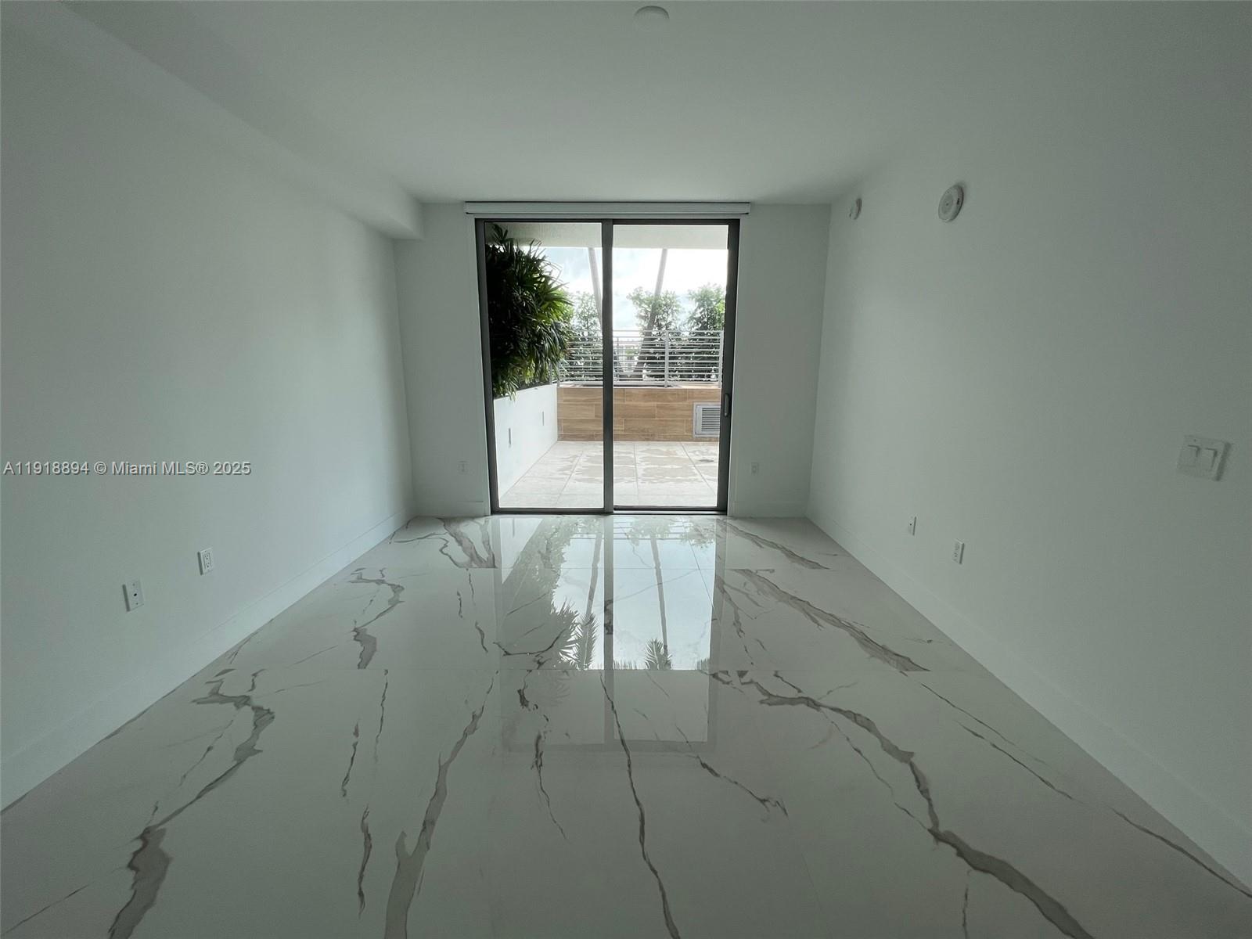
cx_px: 626
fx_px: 470
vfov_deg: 89.9
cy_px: 470
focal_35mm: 13
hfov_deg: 106.2
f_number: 1.8
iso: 32
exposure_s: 1/241
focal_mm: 1.57
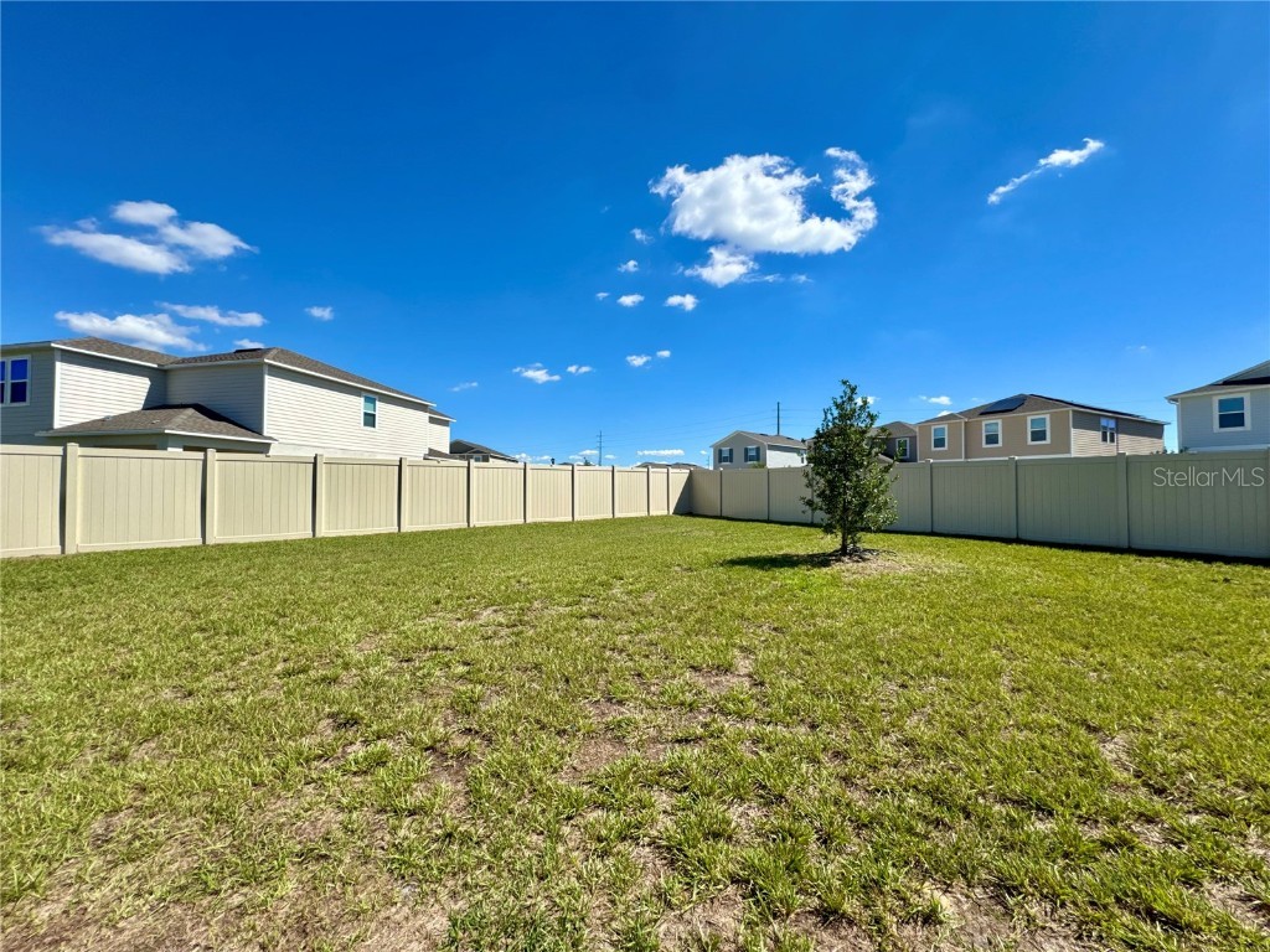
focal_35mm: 14
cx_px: 635
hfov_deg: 102.1
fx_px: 514
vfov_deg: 85.7
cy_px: 476
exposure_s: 1/2674
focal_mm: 2.22
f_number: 2.2
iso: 50
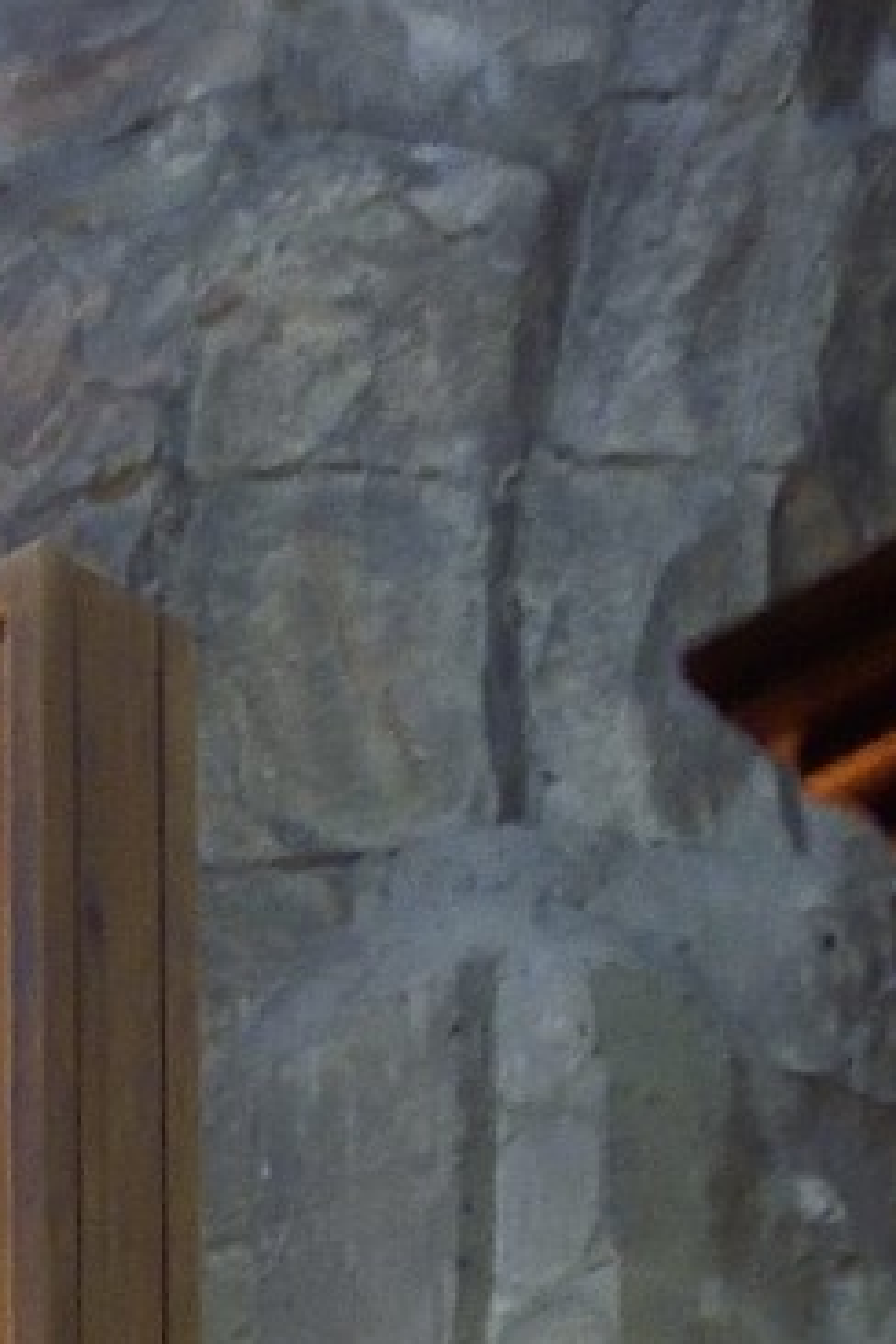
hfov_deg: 6.1
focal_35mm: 223
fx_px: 8325
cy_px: 4260
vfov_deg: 7.8
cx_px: -639
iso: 1600
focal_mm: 34
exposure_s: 1/15
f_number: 5.6
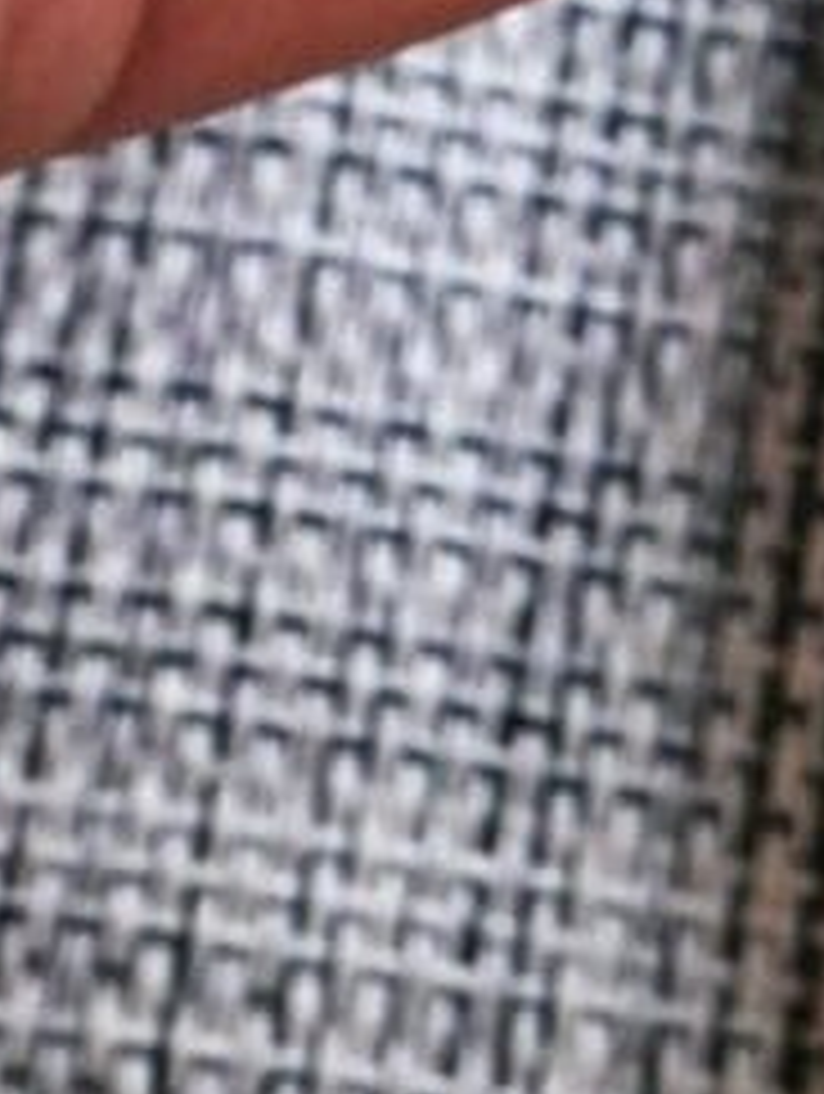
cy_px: -972
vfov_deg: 8.2
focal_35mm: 231
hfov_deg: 6.4
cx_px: 1238
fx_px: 7312
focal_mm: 22
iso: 800
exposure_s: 1/40
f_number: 8
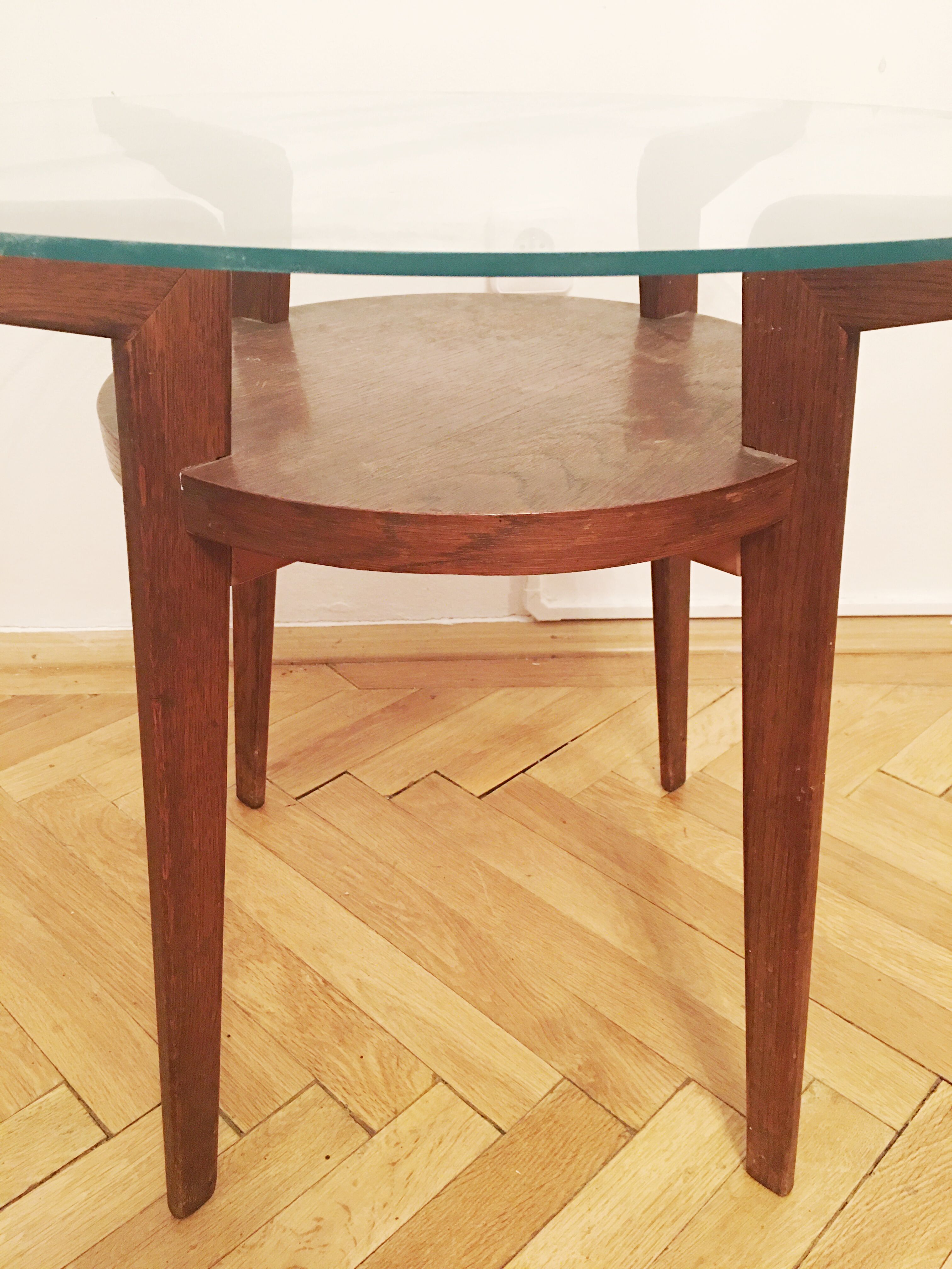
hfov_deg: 48.2
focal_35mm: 29
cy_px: 634
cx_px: 476
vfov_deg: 61.7
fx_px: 1063
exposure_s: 1/8
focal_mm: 4.15
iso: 100
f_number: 2.2
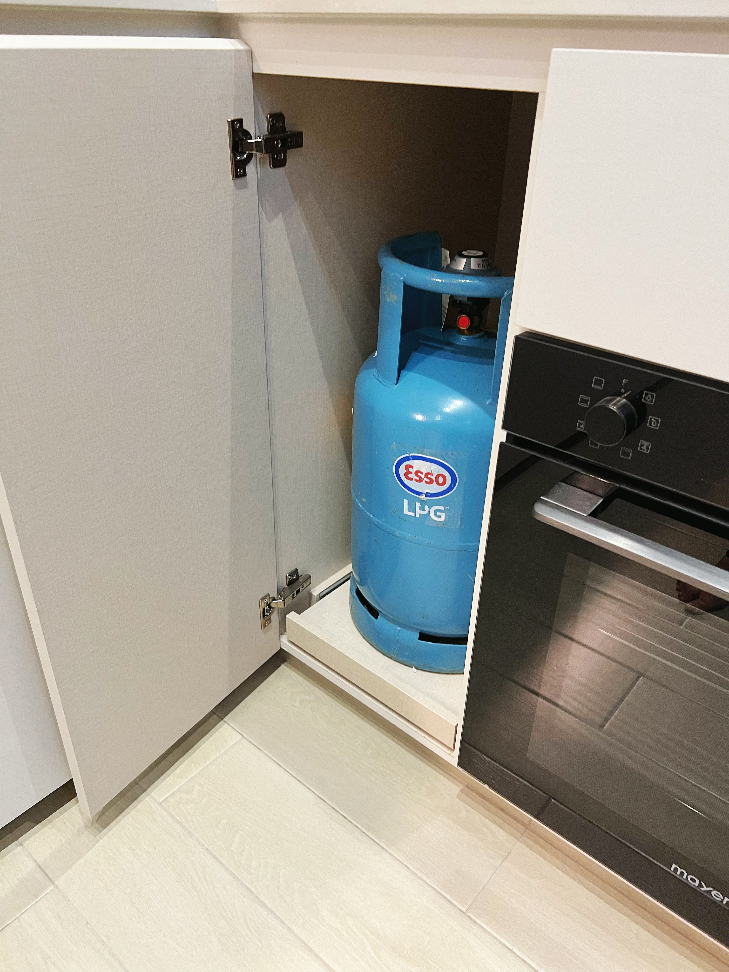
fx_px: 730
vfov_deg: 67.3
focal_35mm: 26
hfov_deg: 53.1
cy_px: 486
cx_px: 364
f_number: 1.5
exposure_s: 1/50
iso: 250
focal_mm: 5.7
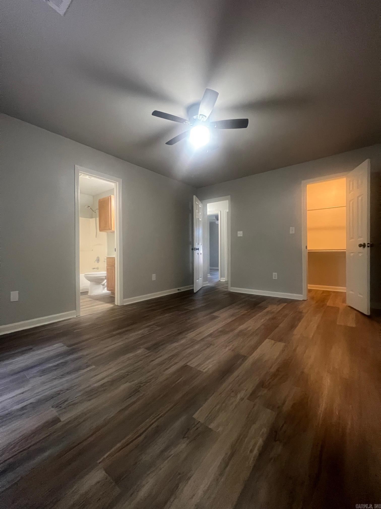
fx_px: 191
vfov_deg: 106.2
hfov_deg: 89.9
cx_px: 190
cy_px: 254
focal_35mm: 13
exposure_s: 1/60
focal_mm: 1.57
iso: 640
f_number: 1.8
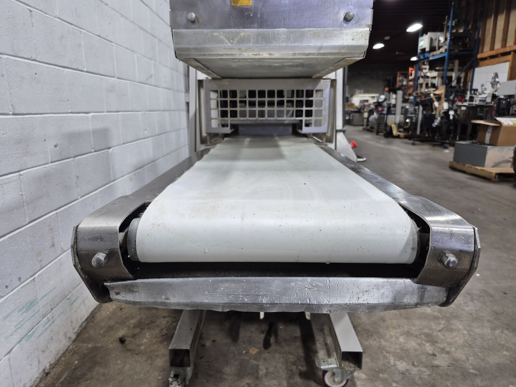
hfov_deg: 73.9
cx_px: 258
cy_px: 194
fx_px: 343
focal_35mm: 23
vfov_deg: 58.9
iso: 250
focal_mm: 5.4
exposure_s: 1/120
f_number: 1.8
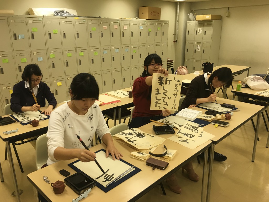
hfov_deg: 61.7
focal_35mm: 29
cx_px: 134
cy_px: 101
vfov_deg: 48.2
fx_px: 225
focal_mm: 4.15
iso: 50
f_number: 2.2
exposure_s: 1/33
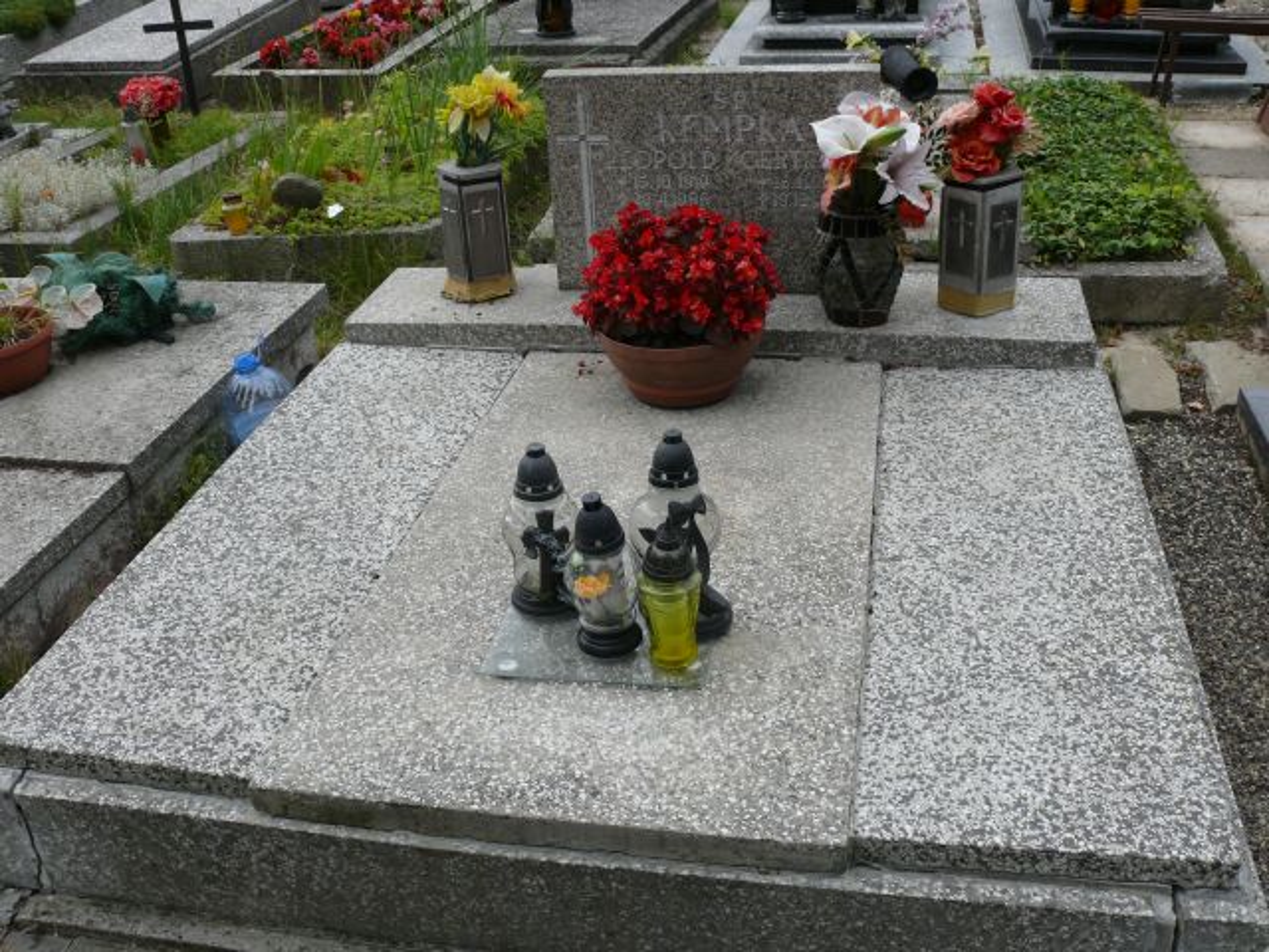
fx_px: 1283
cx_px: 634
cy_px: 476
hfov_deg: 52.6
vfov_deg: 40.7
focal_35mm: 35
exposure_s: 1/250
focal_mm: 7.4
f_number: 4.5
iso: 100
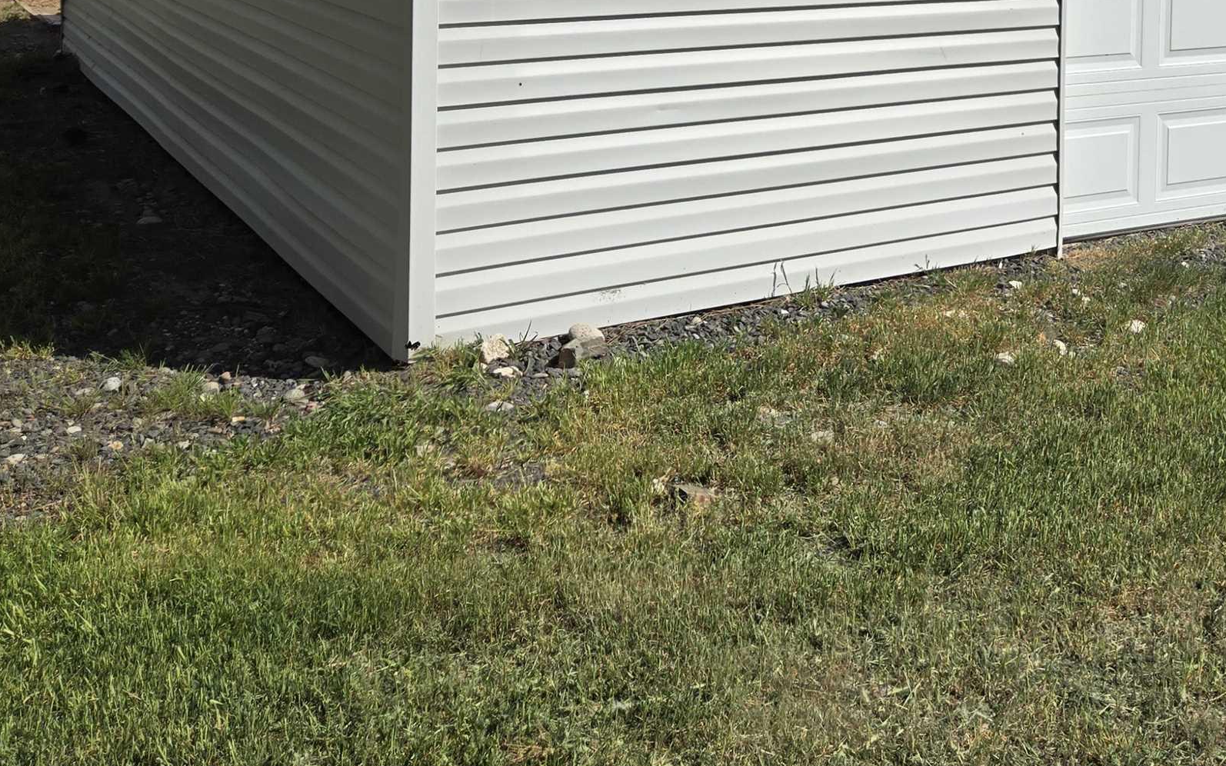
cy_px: -72
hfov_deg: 41.5
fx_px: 1570
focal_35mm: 47
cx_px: 908
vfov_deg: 25.5
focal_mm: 5.4
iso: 25
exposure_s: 1/3788
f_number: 1.8
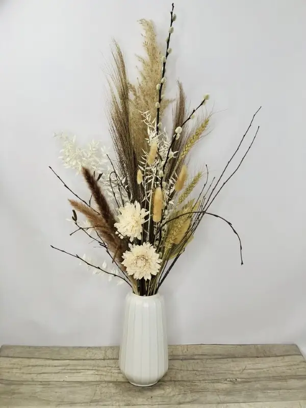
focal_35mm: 52
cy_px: 204
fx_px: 613
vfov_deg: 36.8
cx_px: 153
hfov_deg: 28.0
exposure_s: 1/100
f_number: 2.4
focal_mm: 6
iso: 25
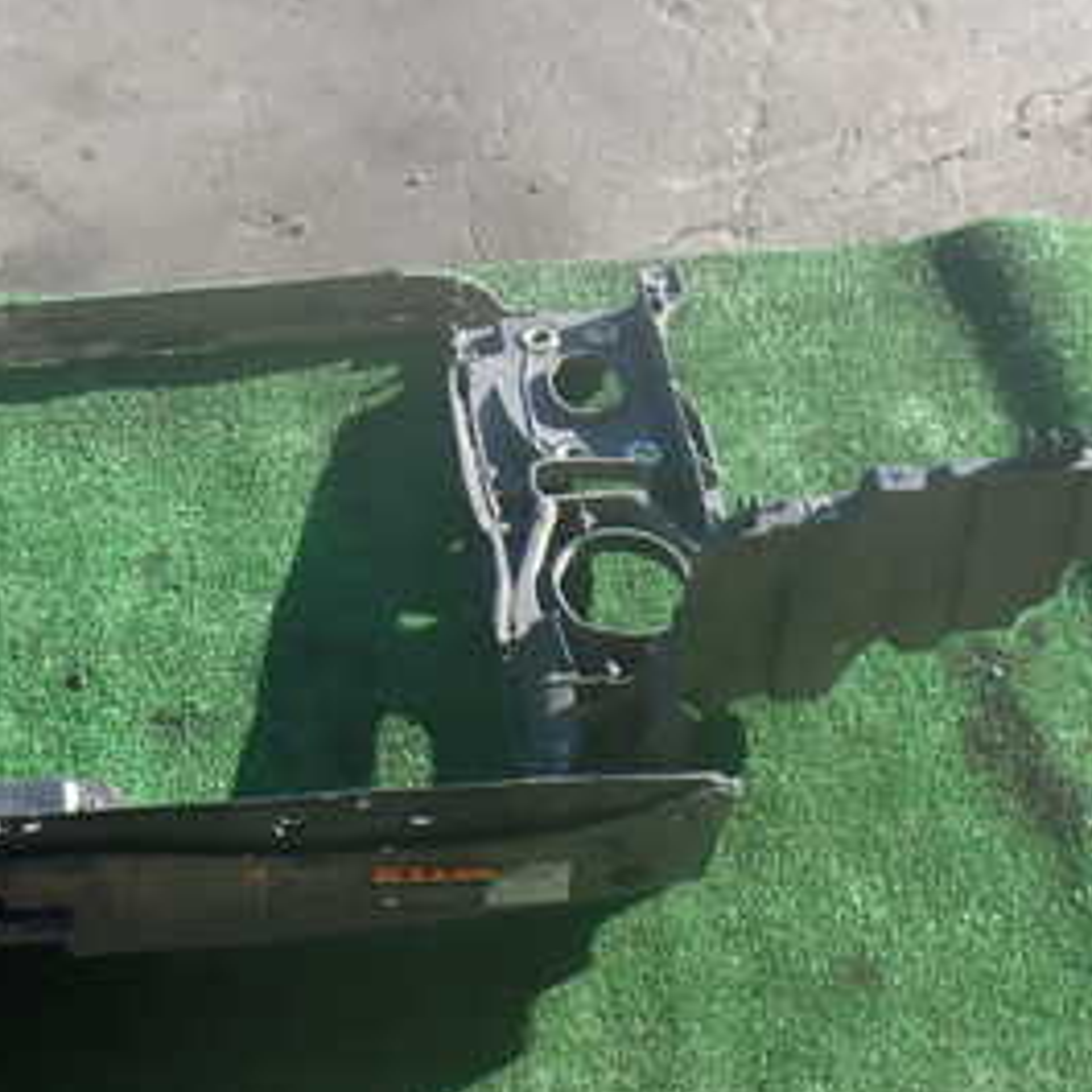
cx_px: 25
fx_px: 2141
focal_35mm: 60
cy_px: 363
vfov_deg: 28.4
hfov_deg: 27.2
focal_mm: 5.4
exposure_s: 1/250
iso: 100
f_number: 3.2
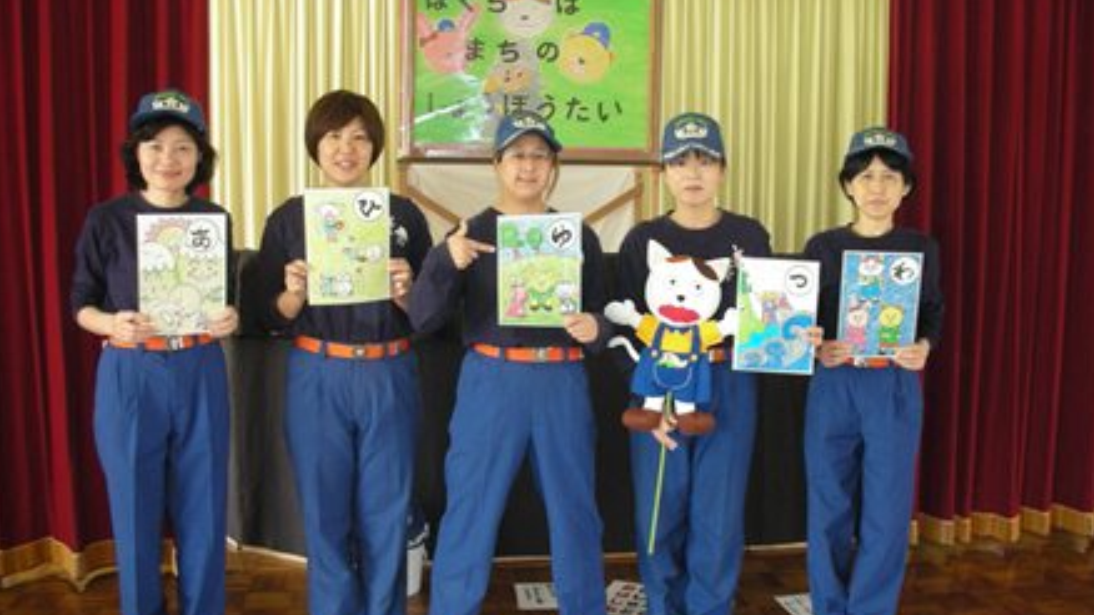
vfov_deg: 30.4
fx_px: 1131
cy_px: 272
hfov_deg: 51.6
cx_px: 545
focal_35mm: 39
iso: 137
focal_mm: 5.8
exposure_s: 1/30
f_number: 3
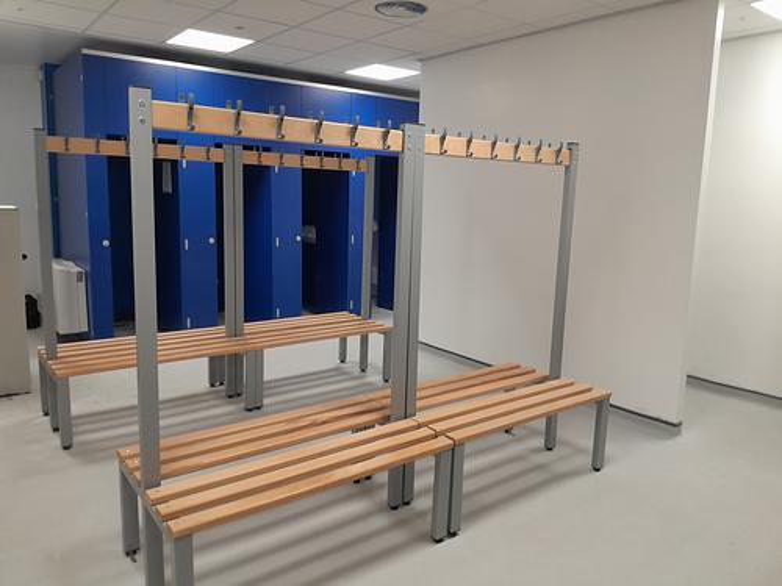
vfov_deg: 53.1
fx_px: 587
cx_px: 391
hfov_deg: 67.3
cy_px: 293
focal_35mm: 26
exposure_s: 1/50
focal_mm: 3.98
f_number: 1.8
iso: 200
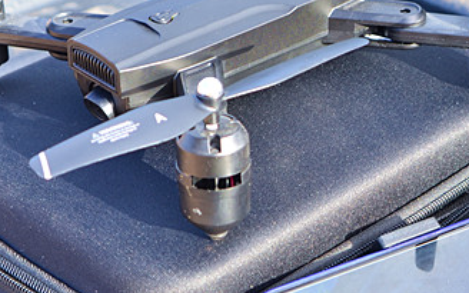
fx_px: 1665
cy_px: 174
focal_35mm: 130
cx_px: 339
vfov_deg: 10.1
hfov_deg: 16.0
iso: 100
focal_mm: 35
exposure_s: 1/50
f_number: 5
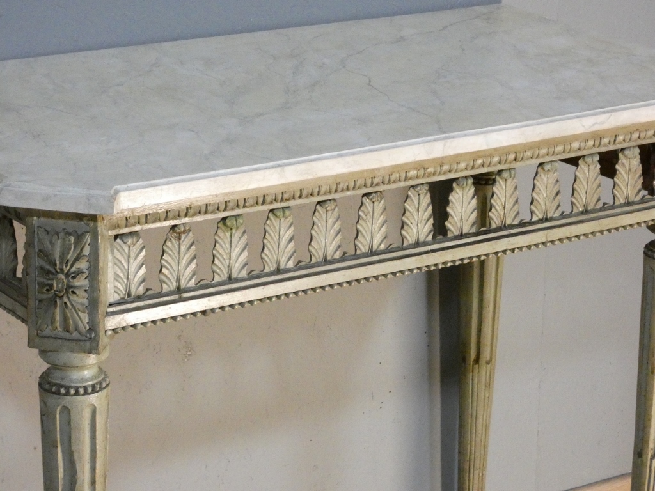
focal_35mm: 117
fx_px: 2214
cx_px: 328
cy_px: 246
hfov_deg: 16.8
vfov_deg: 12.7
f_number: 5.1
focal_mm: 21
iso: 2000
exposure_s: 1/125
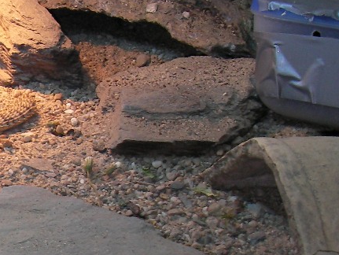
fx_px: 1049
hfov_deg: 17.5
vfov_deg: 13.8
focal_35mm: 107
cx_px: -62
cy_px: 211
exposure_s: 1/40.7
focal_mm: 6.3
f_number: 3.5
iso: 50
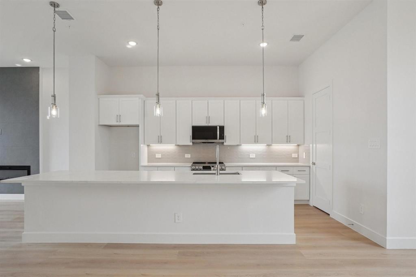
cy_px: 138
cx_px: 208
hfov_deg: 90.0
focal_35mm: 18
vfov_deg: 67.3
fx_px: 208
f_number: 8
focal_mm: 12
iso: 400
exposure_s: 1/50
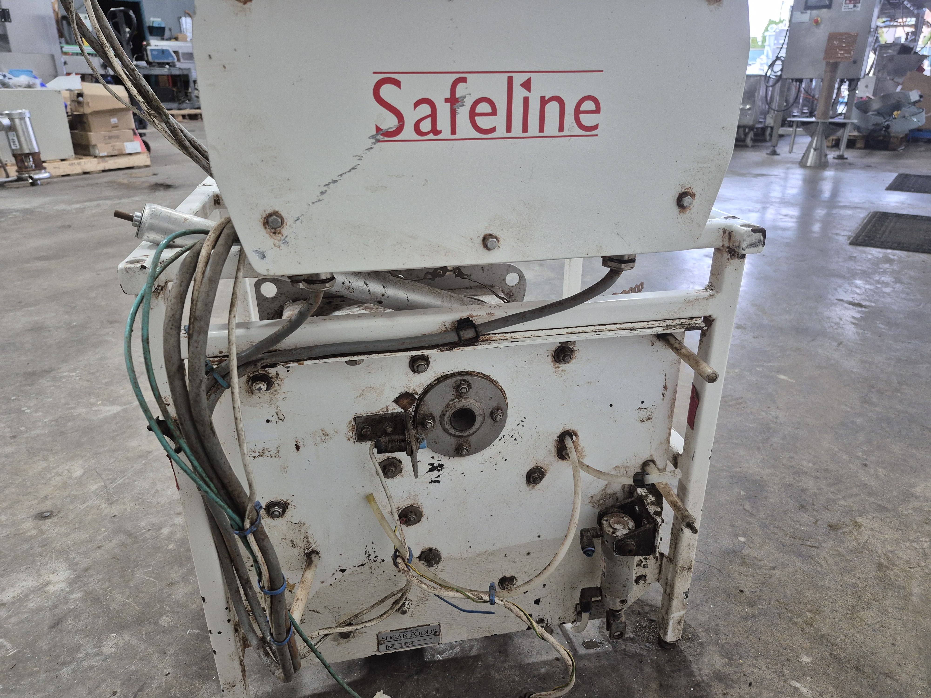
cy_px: 349
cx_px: 466
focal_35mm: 23
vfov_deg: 58.9
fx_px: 619
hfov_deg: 73.9
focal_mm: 5.4
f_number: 1.8
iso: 400
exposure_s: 1/120
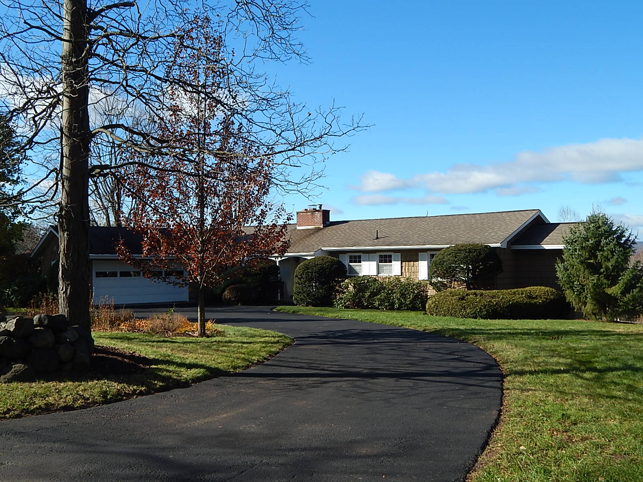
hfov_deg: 52.6
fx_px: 650
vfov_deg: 40.7
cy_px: 241
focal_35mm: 35
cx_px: 322
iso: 125
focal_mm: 6.1
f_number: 3.3
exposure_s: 1/1250
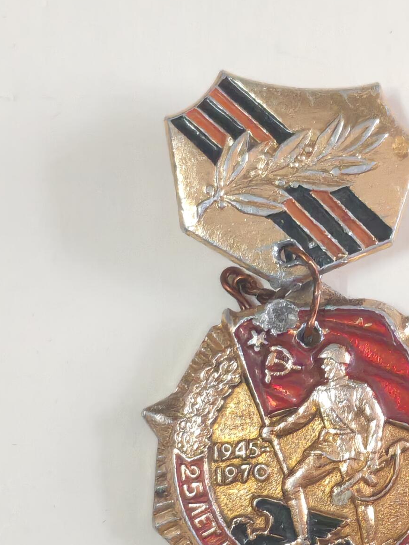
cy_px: 370
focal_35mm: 133
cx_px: 291
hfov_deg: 11.1
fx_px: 2095
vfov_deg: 14.8
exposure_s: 1/30
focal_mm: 5.52
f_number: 1.95
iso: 800
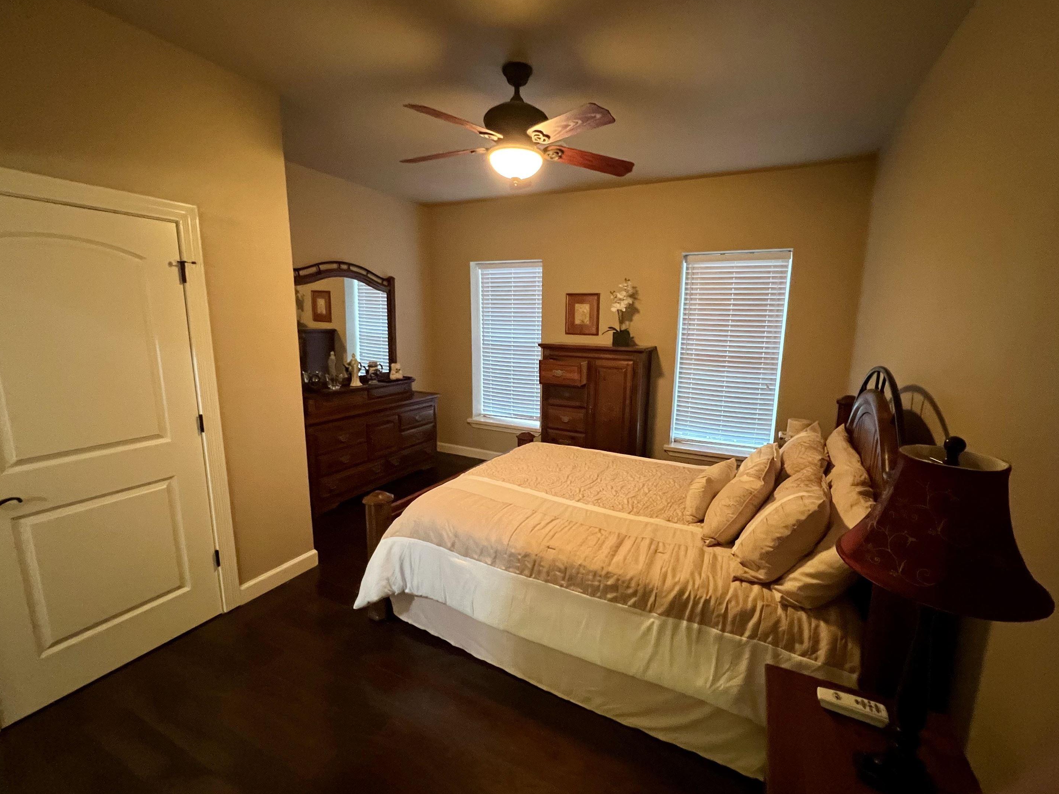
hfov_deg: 102.0
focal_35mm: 14
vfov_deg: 85.7
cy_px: 399
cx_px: 550
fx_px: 428
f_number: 1.8
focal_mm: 1.57
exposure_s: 1/40
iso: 800
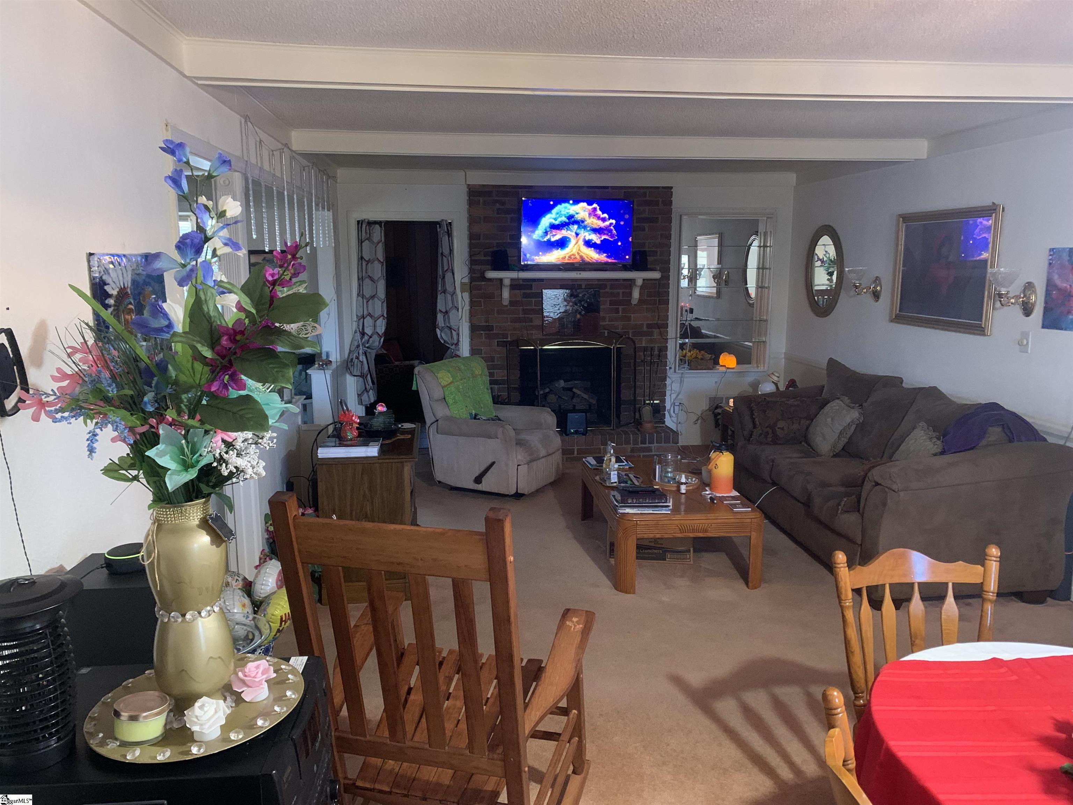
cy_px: 402
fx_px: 806
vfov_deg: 53.1
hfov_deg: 67.3
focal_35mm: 26
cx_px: 536
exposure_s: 1/30
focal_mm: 4.25
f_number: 1.8
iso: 400
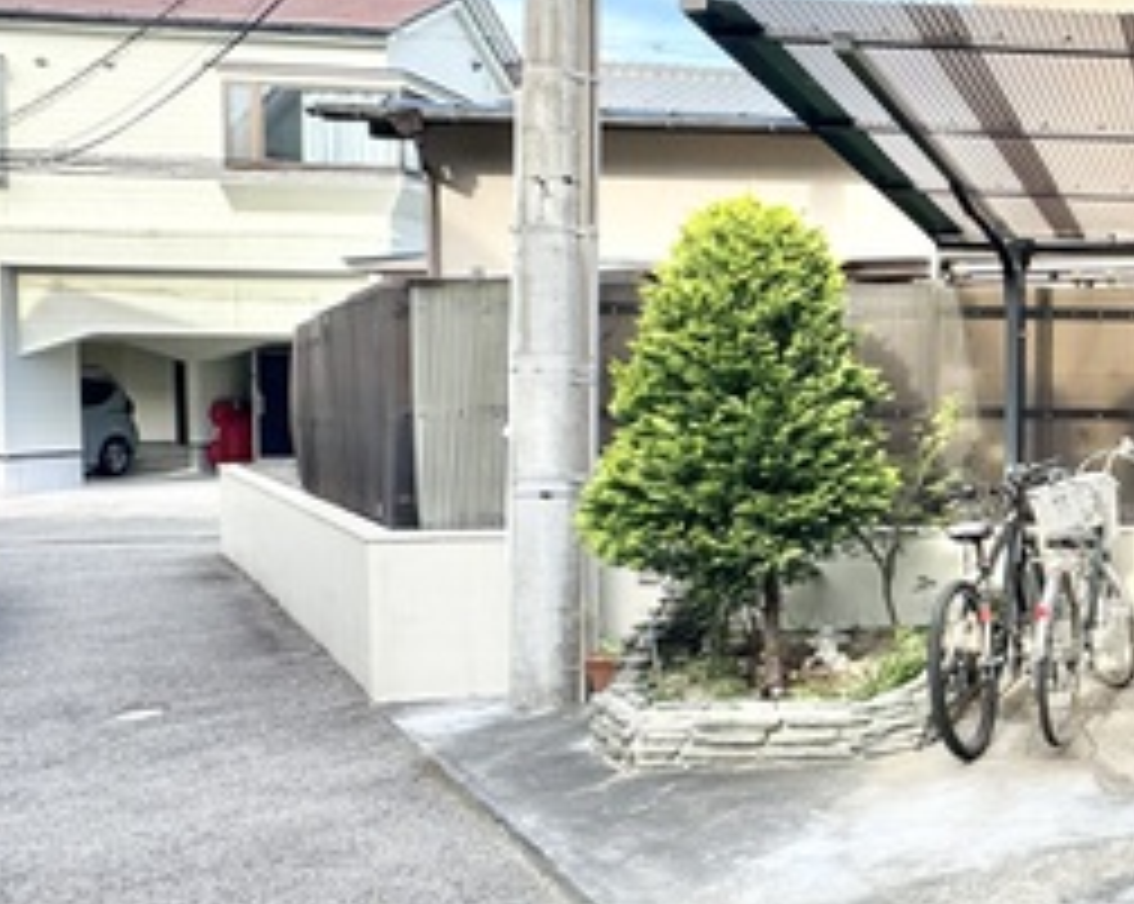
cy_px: 434
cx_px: 1368
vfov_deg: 39.1
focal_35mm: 38
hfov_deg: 36.6
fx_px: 1274
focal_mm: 2.22
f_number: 2.2
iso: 40
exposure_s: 1/364
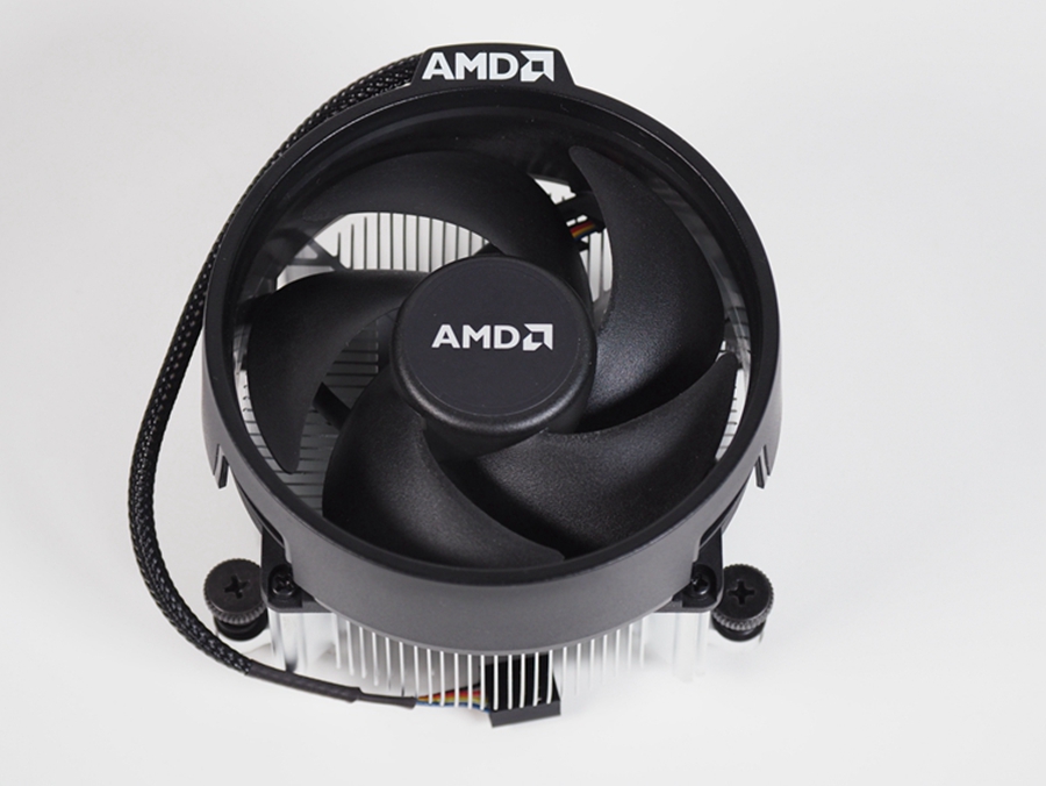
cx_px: 523
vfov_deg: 9.3
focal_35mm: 160
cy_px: 393
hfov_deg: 12.3
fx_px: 4837
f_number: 4.5
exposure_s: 1/160
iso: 400
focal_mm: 80
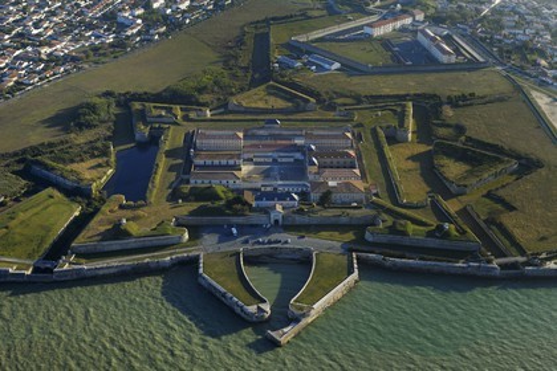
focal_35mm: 48
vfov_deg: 28.1
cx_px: 278
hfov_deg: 41.1
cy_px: 186
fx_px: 743
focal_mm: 32
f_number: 5
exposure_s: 1/320
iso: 100
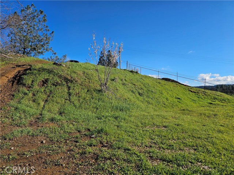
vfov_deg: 58.9
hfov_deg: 73.9
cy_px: 88
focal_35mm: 23
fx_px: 155
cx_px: 117
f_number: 1.7
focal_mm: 6.3
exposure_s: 1/912
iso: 10
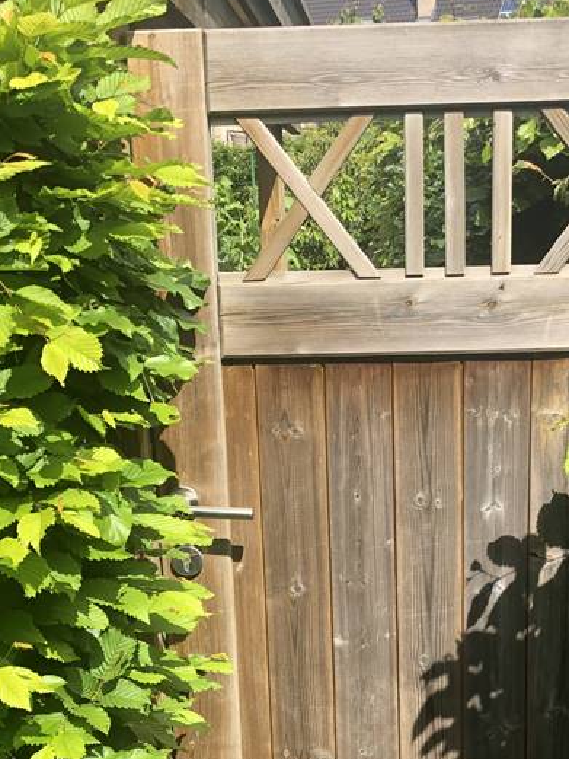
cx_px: 361
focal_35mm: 55
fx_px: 1205
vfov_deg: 34.3
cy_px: 559
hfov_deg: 26.5
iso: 20
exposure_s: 1/631
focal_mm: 4
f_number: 1.8
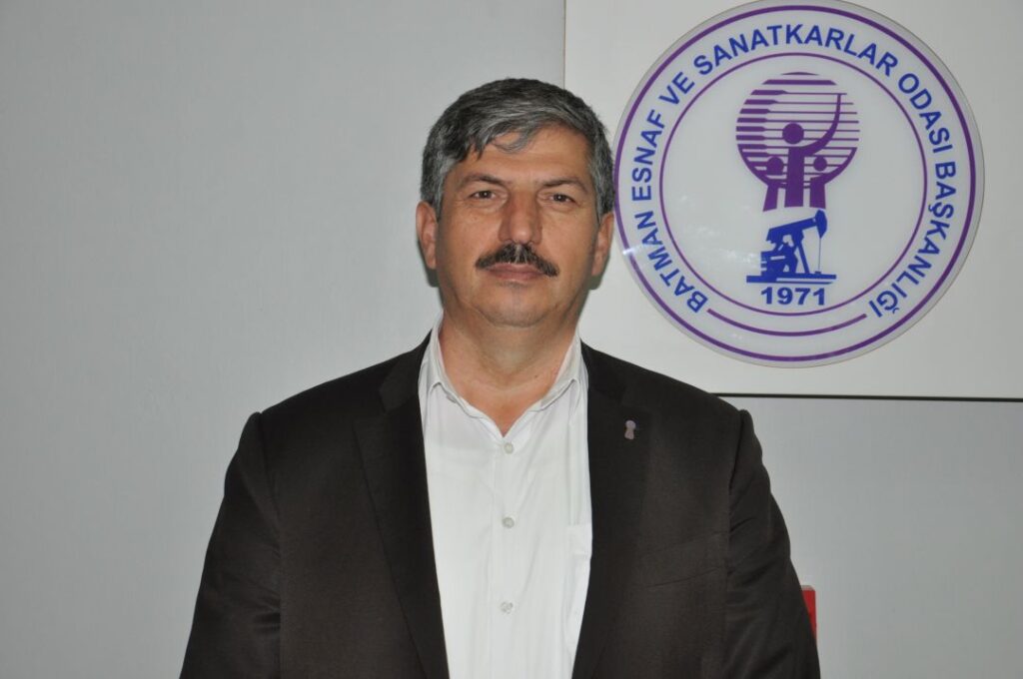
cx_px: 512
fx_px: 1788
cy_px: 340
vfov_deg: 21.5
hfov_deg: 31.9
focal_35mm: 63
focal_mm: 42
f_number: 4.8
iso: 800
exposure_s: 1/60
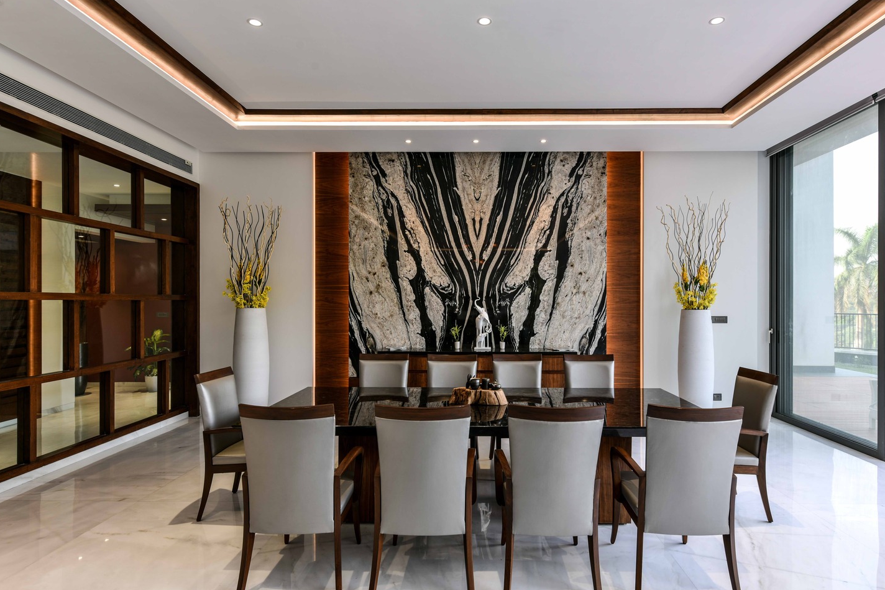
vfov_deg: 61.9
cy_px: 295
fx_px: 492
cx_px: 459
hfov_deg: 83.9
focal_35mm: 20
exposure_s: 1/2
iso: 31
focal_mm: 19
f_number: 9
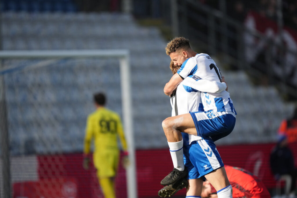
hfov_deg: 5.2
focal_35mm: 400
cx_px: 148
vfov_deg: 3.4
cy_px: 99
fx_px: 3300
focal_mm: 400
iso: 1250
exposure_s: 1/12800
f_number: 2.8
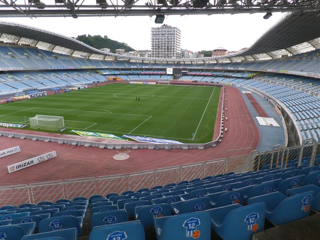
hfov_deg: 73.9
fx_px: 213
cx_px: 160
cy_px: 120
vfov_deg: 58.9
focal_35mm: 23
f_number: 3.5
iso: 100
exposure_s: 1/45
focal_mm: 4.1
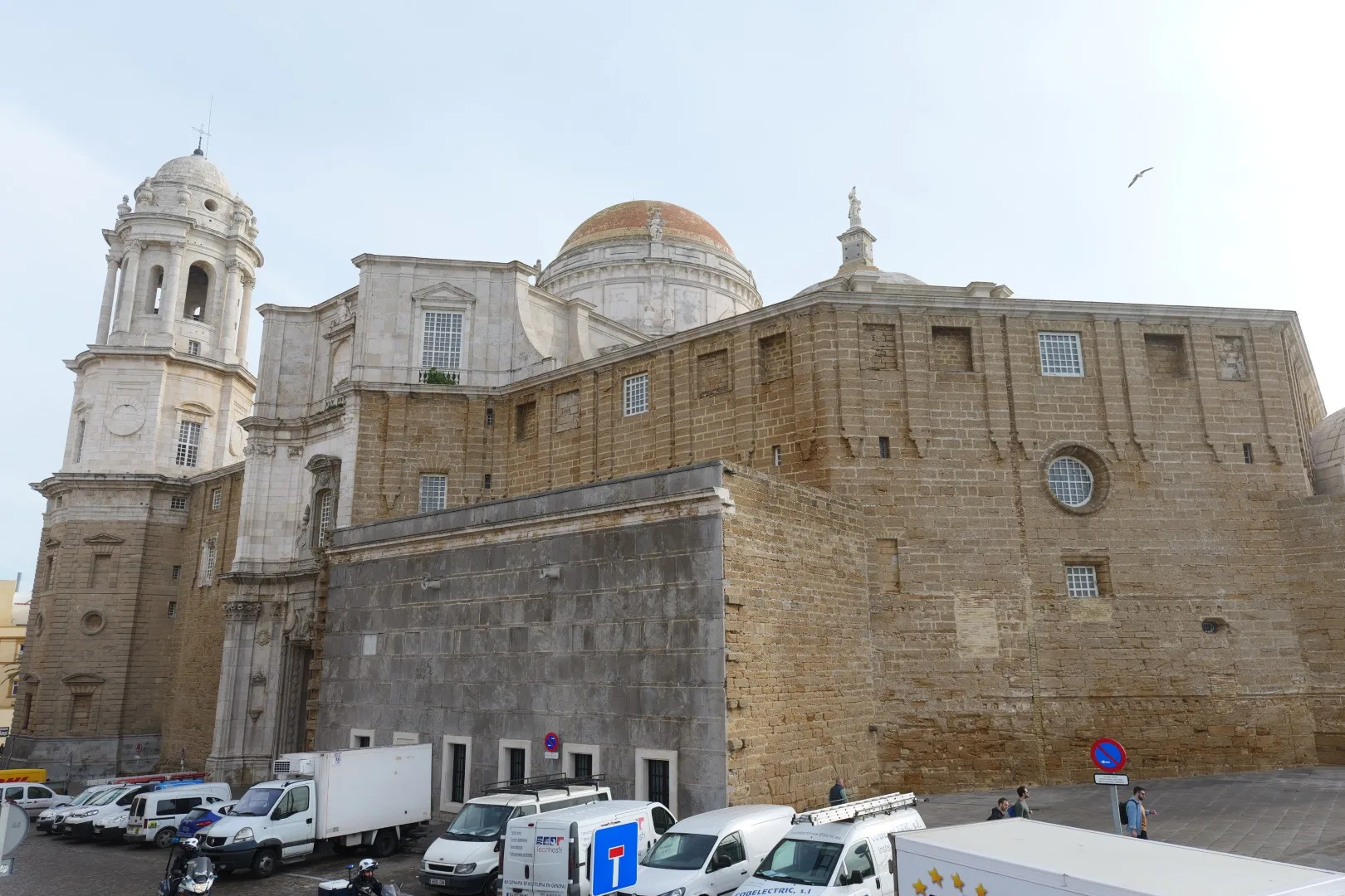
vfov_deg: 55.1
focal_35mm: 23
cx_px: 672
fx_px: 859
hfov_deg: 76.1
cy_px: 448
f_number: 5.6
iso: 100
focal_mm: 23
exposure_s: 1/250
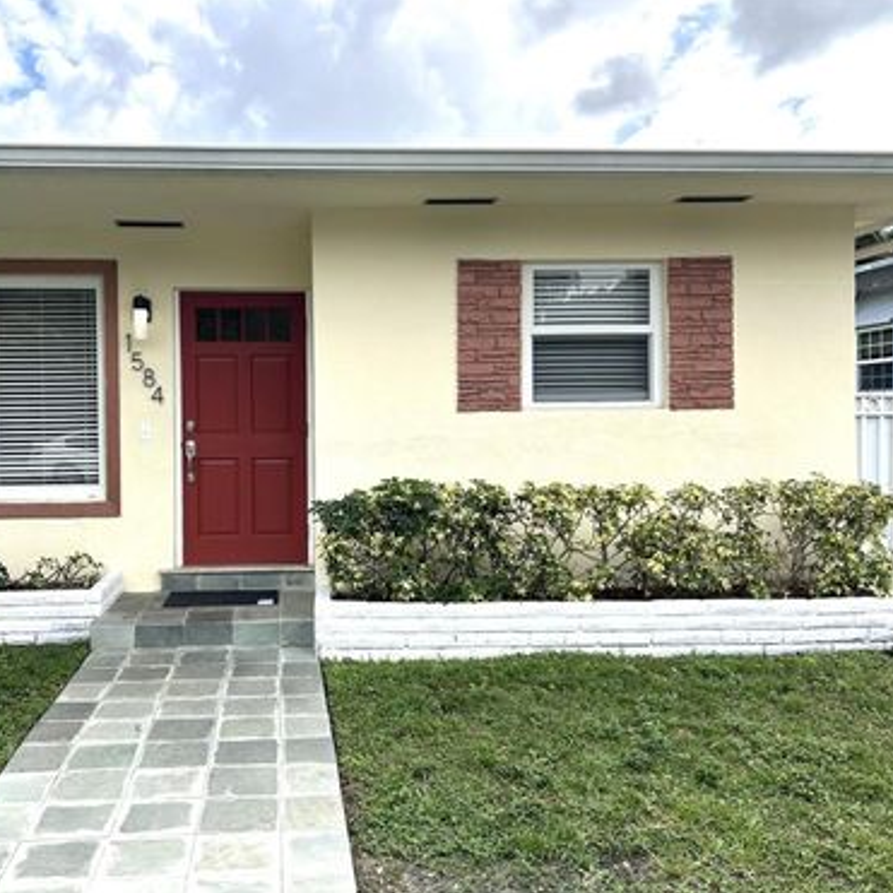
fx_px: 905
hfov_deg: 52.0
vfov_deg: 52.5
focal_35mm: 31
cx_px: 339
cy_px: 446
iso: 50
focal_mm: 5.7
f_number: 1.5
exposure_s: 1/2353
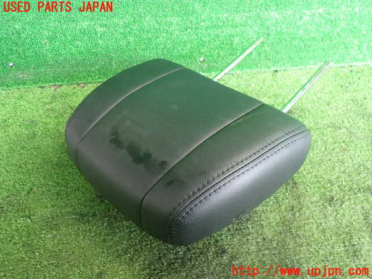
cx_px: 186
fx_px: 322
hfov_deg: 60.0
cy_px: 140
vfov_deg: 46.8
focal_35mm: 30
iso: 400
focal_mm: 5.4
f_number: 2.3
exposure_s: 1/30
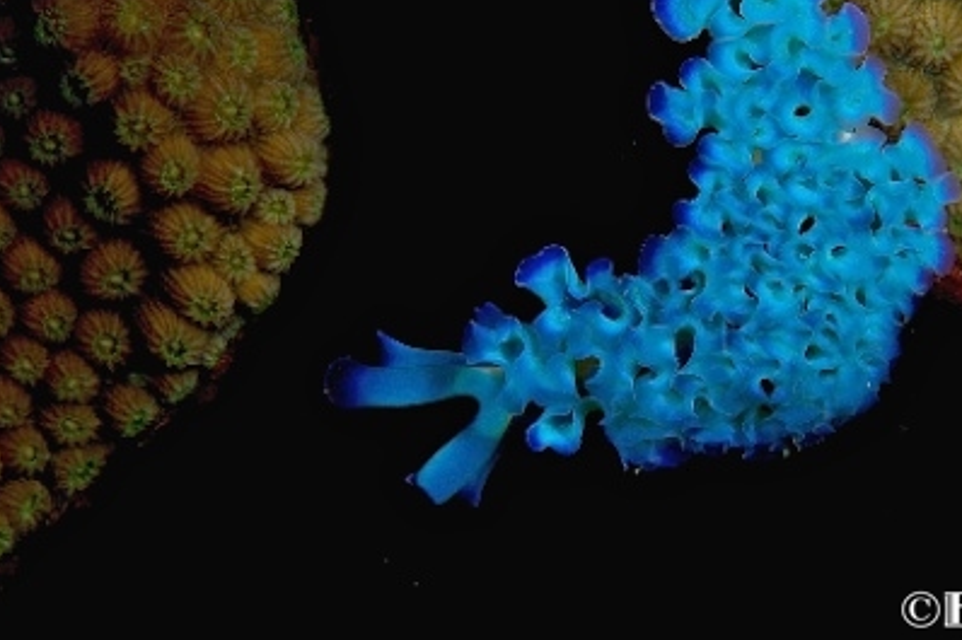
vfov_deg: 6.9
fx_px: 5279
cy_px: 254
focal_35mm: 198
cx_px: 537
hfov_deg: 10.4
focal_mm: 105
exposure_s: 1/125
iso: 100
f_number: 25
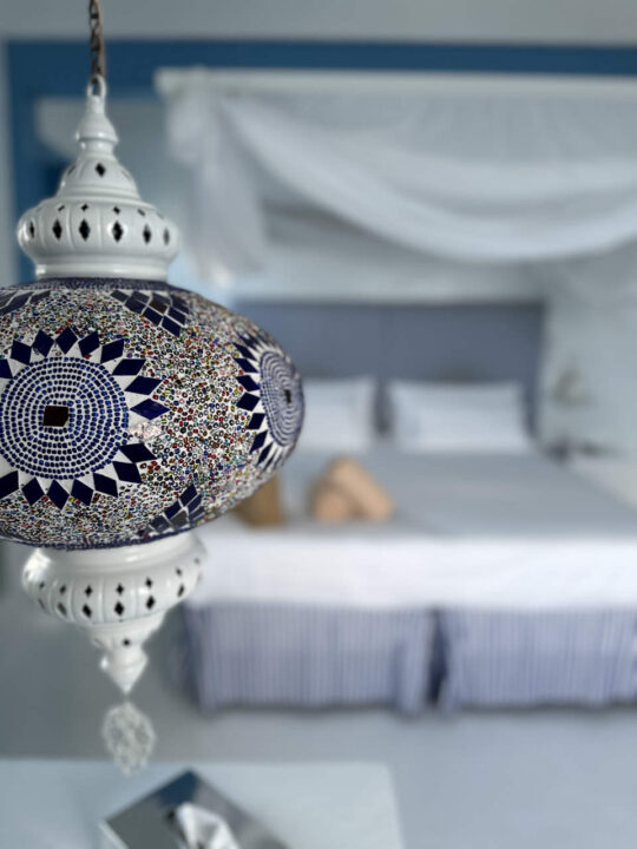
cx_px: 318
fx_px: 589
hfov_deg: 56.8
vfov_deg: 71.6
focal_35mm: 24
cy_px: 424
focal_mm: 6.9
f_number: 1.8
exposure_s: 1/147
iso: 80
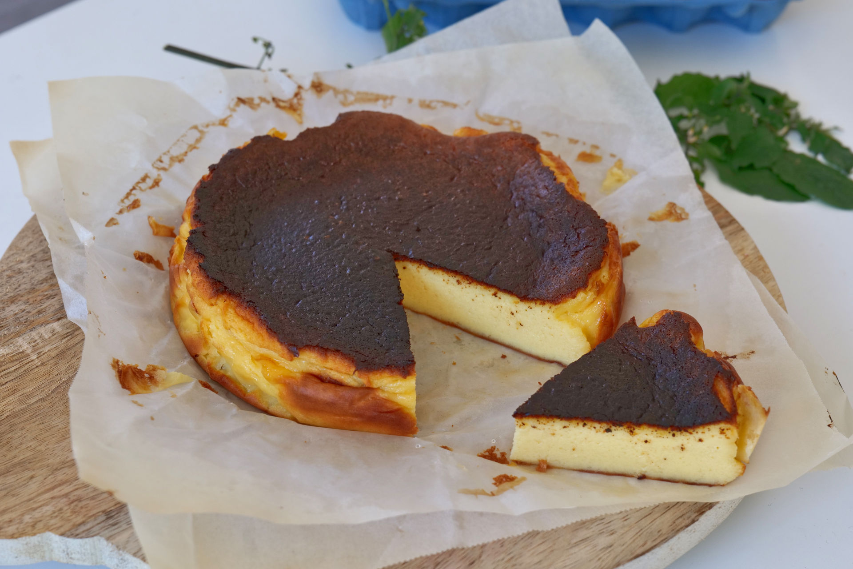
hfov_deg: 33.4
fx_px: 1422
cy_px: 284
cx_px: 426
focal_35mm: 60
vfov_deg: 22.6
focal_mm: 60
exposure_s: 1/60
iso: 800
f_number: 8
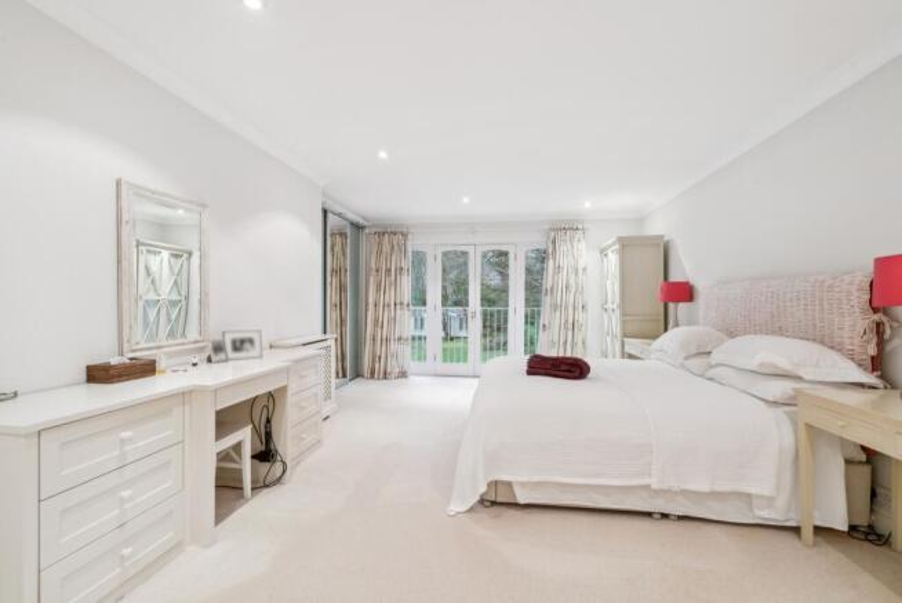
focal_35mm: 16
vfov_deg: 73.8
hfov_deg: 96.7
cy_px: 302
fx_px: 401
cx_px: 451
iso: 640
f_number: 11
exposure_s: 1/4
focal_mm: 16
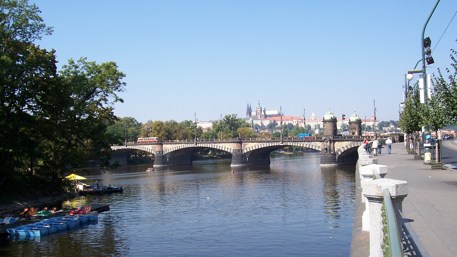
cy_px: 168
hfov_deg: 52.8
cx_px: 232
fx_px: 461
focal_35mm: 38
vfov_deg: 31.0
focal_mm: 5.6
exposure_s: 1/350
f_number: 5.6
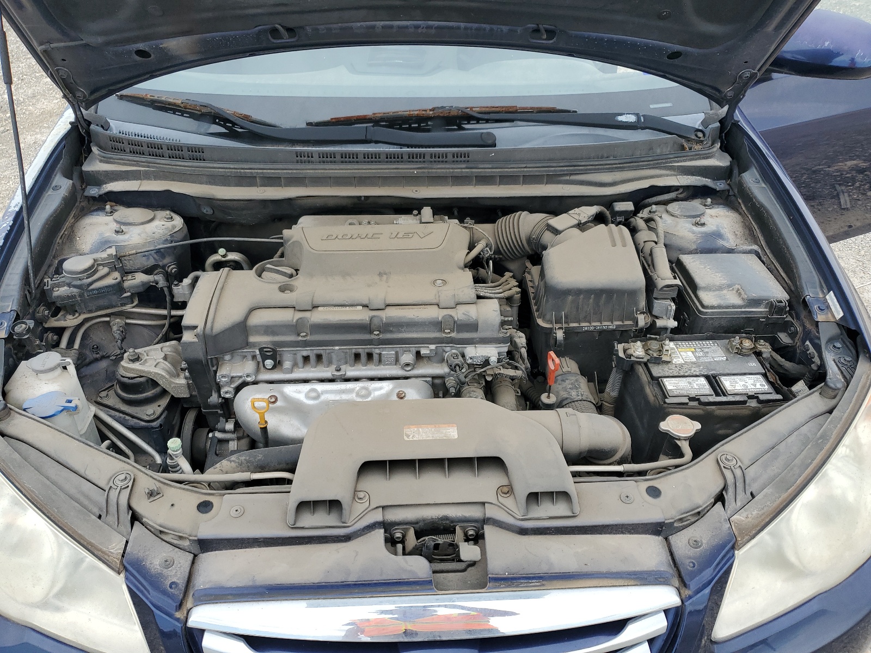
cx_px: 436
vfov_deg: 53.1
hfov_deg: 67.3
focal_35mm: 26
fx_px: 654
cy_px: 326
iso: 50
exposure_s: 1/909
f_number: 1.5
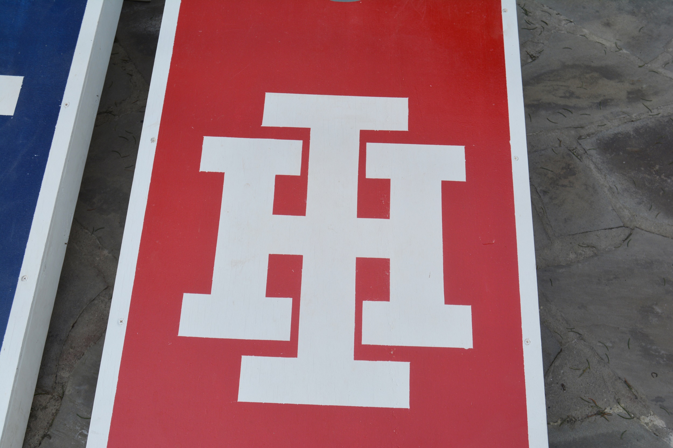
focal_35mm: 46
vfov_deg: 28.9
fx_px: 869
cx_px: 336
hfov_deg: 42.3
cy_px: 224
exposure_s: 1/250
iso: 180
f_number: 8
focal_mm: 31
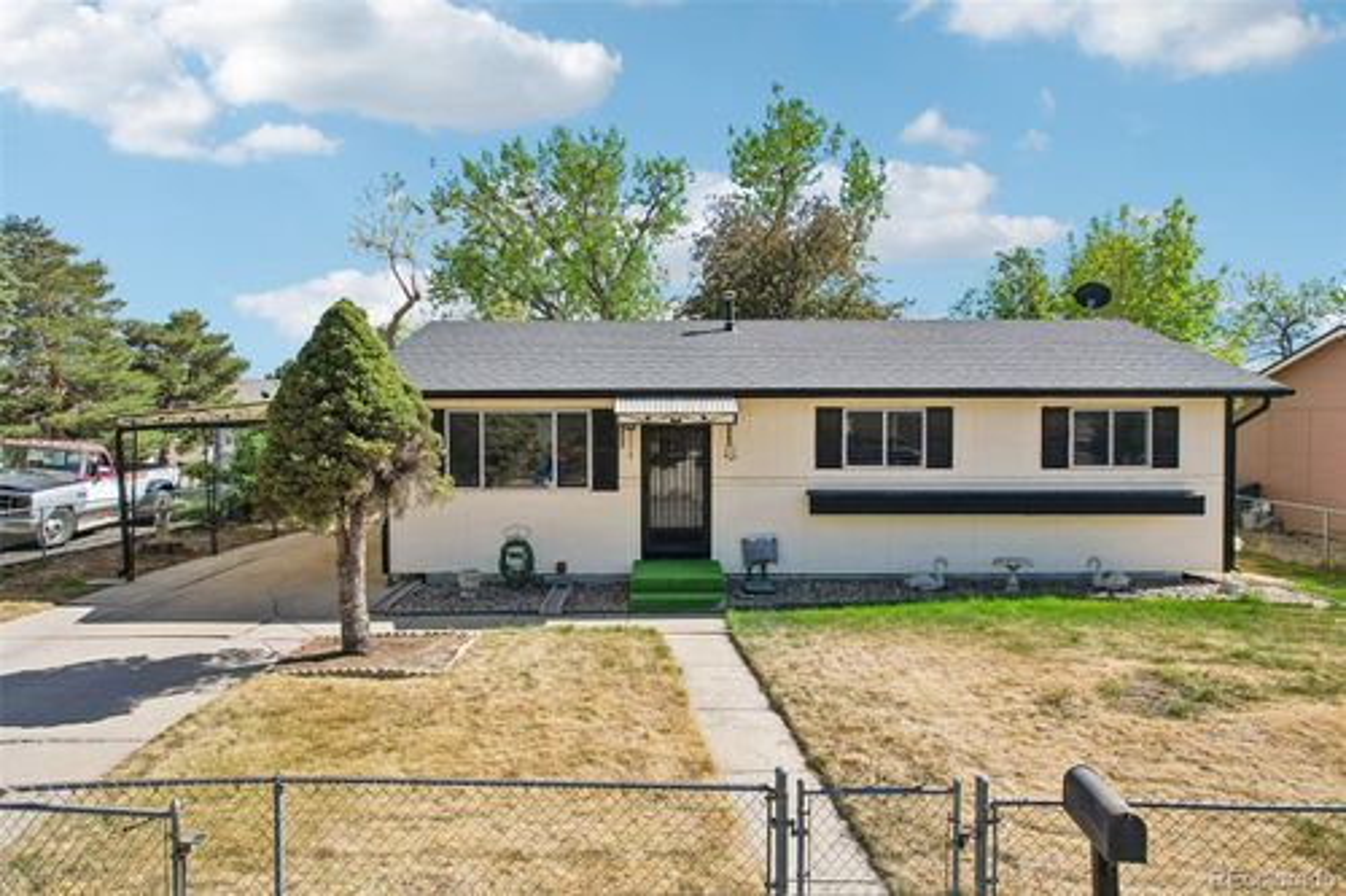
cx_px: 673
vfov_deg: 57.2
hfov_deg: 78.6
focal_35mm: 22
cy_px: 448
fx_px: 822
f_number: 2.8
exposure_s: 1/2500
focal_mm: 8.4
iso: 140
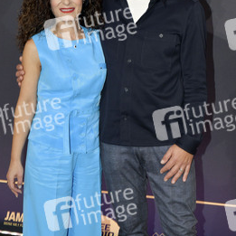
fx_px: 501
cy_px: 74
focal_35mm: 65
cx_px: 117
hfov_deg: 26.5
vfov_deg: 26.3
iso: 1250
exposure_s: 1/250
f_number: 6.3
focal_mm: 50
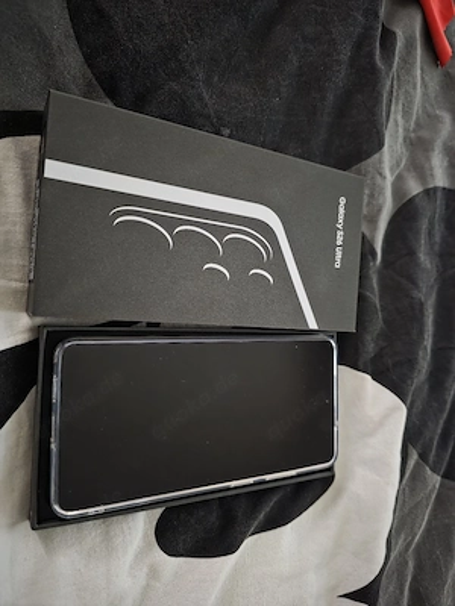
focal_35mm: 23
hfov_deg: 58.9
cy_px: 303
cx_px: 228
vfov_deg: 73.9
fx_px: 403
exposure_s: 1/15
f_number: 1.7
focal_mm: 6.3
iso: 2500
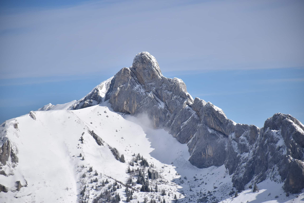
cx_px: 152
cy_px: 102
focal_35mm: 210
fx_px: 1773
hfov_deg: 9.8
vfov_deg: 6.5
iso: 200
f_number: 6.3
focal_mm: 140
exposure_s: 1/2500
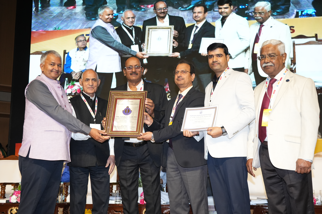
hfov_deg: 43.6
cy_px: 107
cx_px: 161
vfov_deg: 29.9
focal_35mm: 45
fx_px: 402
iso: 2000
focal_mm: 45
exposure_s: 1/125
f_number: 4.5
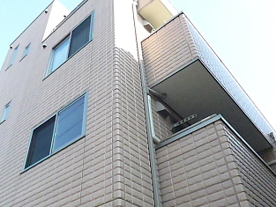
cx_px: 116
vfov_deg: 43.0
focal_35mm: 33
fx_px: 263
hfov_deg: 55.1
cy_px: 104
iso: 2500
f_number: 9
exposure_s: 1/320
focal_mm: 4.3
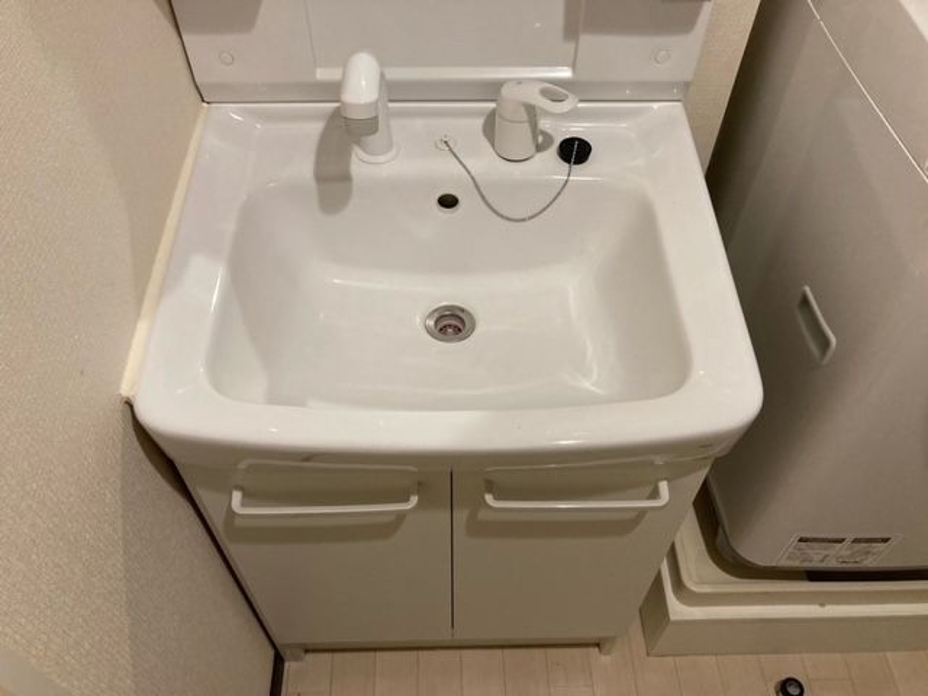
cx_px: 464
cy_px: 348
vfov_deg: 49.7
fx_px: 751
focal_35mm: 28
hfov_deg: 63.4
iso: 200
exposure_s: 1/50
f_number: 1.8
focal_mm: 3.99
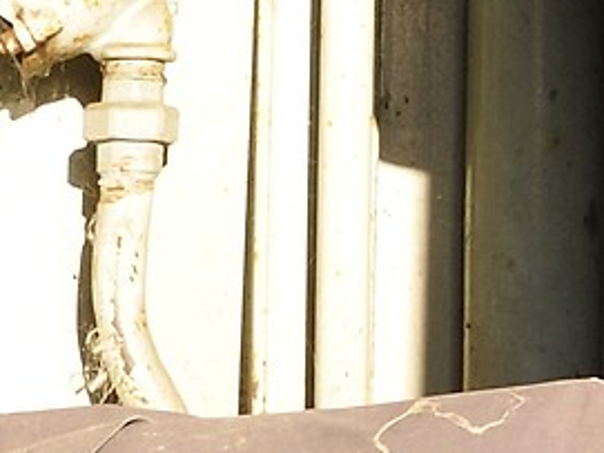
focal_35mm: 217
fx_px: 3789
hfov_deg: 8.8
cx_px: 1048
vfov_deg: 6.3
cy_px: -844
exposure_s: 1/100
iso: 200
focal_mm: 17
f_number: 9
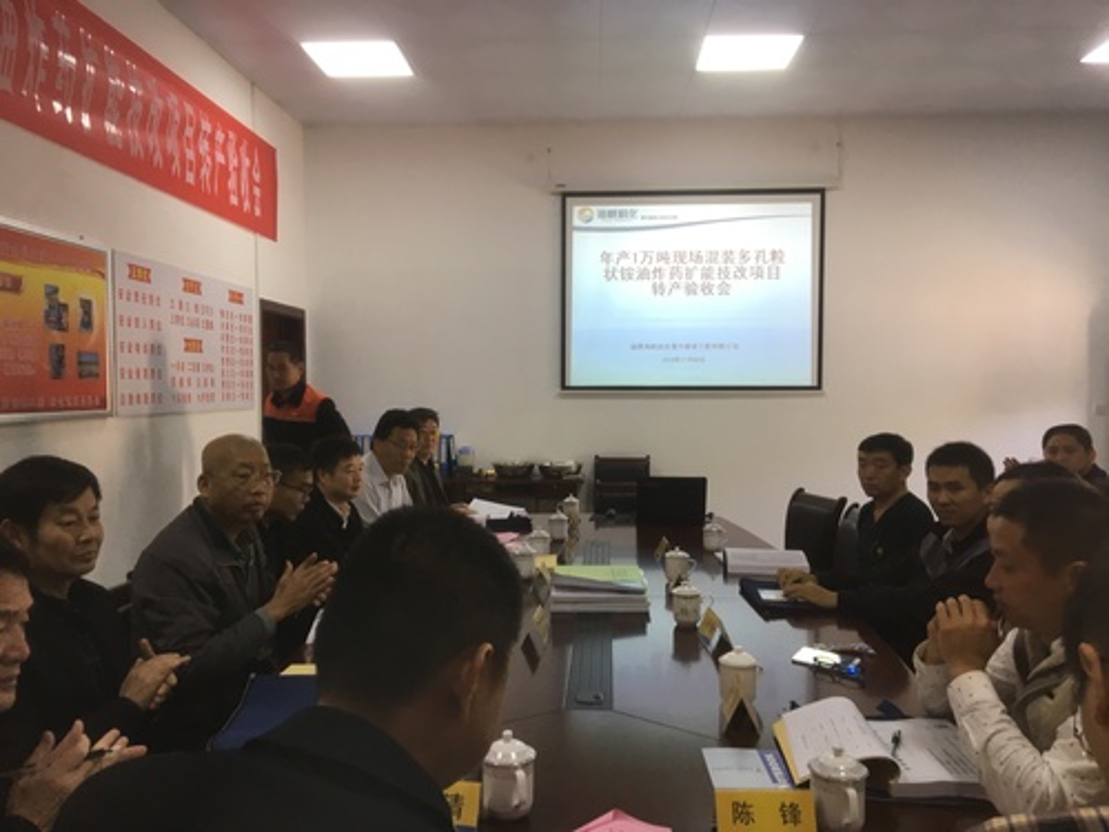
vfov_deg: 48.2
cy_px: 416
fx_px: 929
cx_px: 554
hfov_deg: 61.7
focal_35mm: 29
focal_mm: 4.15
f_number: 2.2
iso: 32
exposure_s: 1/33
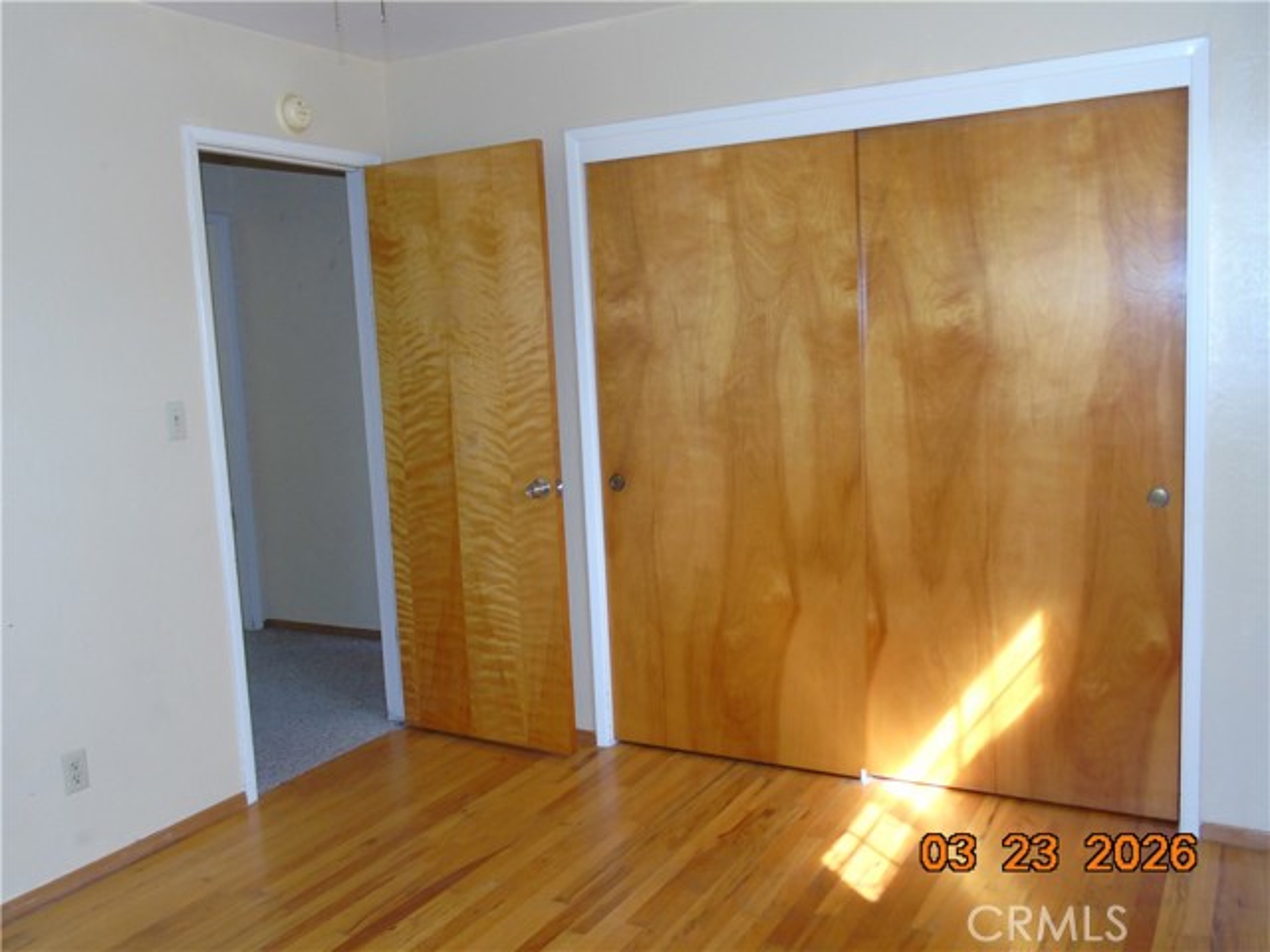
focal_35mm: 29
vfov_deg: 48.2
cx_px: 635
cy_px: 476
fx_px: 1064
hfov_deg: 61.7
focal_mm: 5.2
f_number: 3.6
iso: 200
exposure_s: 1/40
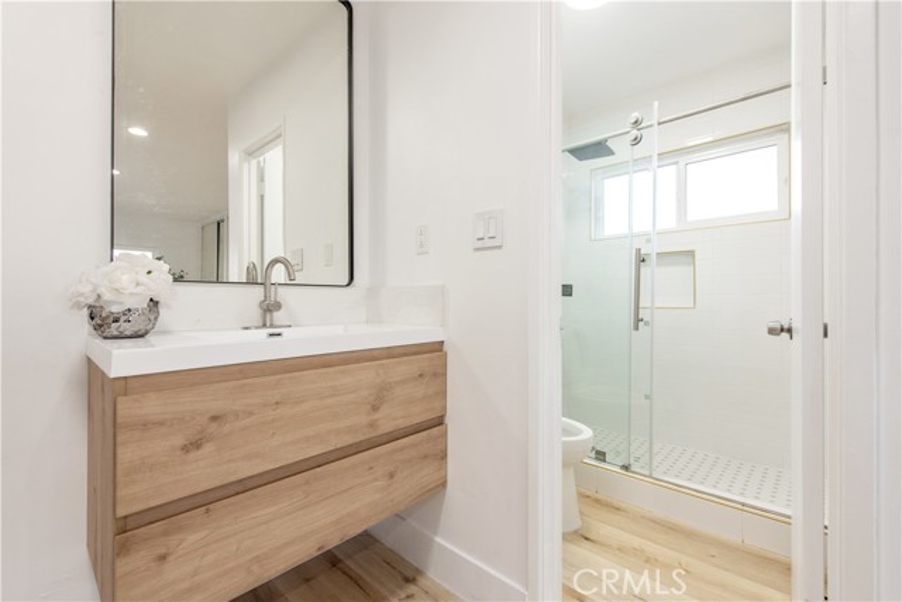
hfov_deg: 96.7
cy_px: 301
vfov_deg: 73.8
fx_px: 401
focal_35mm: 16
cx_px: 451
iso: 400
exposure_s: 1/100
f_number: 5
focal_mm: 16
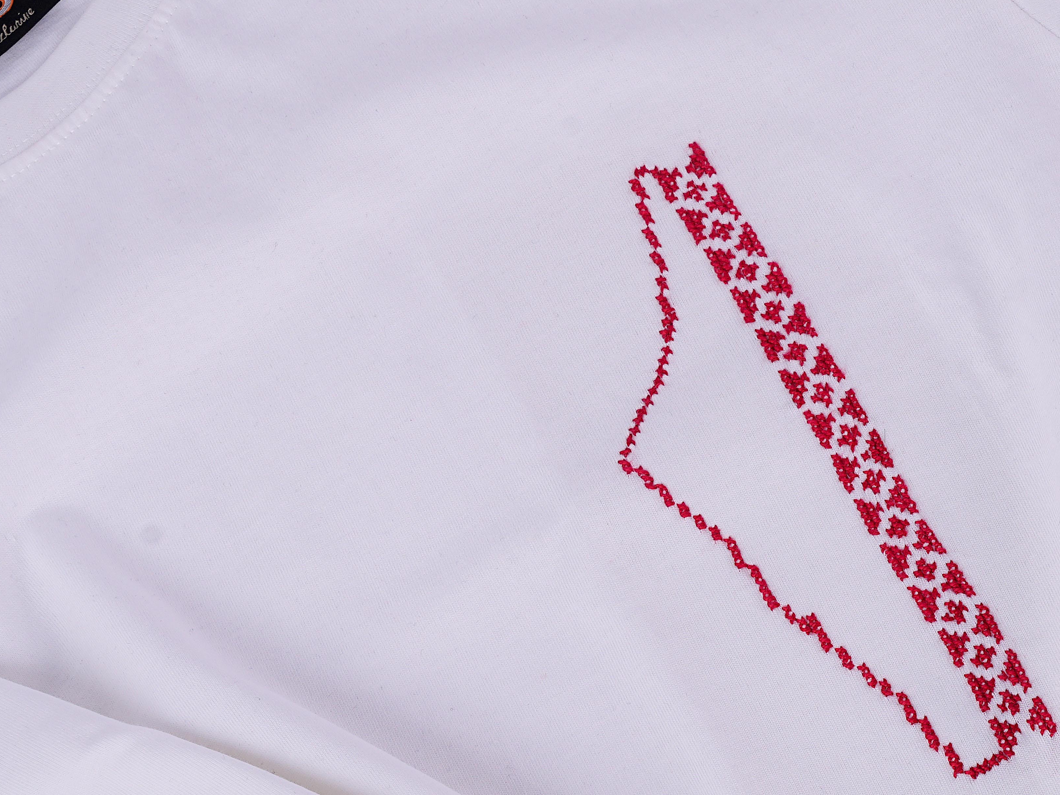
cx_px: 757
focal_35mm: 115
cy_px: 187
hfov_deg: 17.1
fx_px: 3521
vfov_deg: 12.8
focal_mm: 41.8
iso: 125
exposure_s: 1/160
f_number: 14
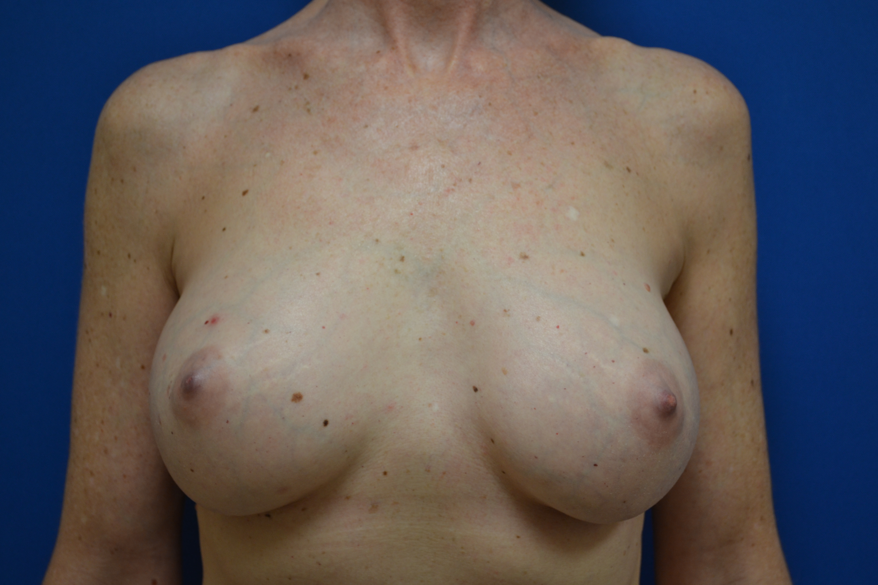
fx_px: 1610
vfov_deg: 20.6
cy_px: 292
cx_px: 439
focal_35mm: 66
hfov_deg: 30.5
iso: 400
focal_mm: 44
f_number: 5.3
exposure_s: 1/30
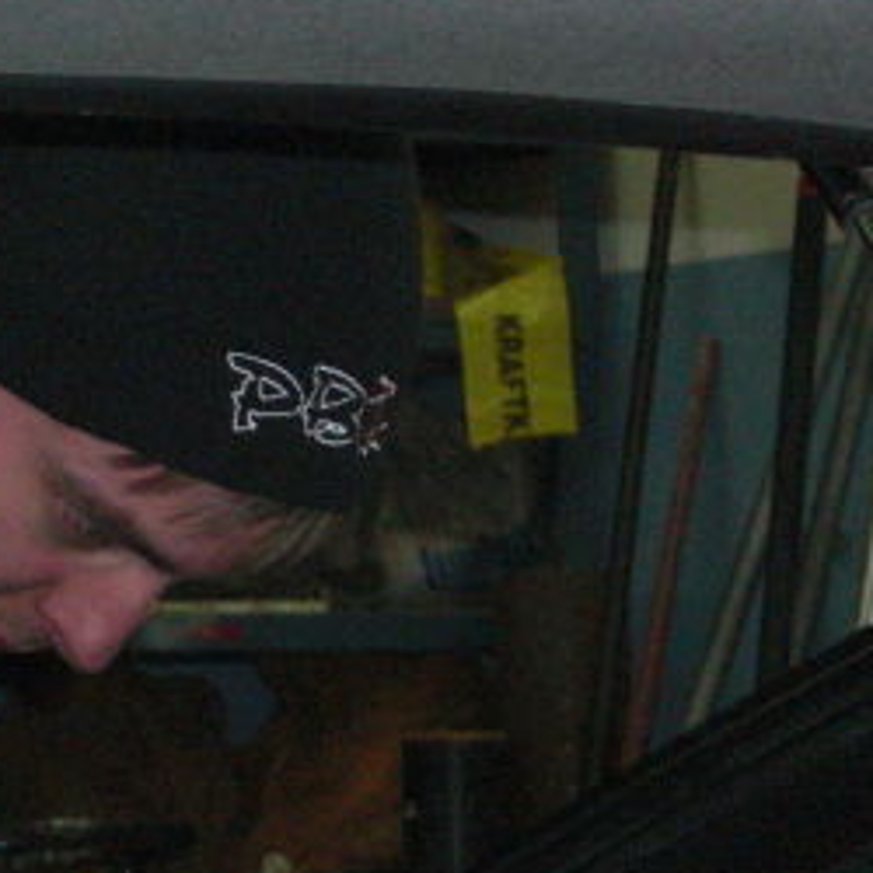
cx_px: 63
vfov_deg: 7.2
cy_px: 786
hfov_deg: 7.2
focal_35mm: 244
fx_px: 6962
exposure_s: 1/60
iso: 200
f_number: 5.3
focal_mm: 18.9
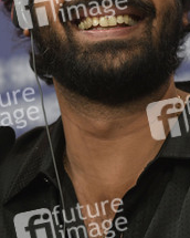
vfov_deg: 8.8
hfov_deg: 7.1
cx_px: 103
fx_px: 1532
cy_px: 59
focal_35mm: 218
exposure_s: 1/320
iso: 1250
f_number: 4
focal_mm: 125
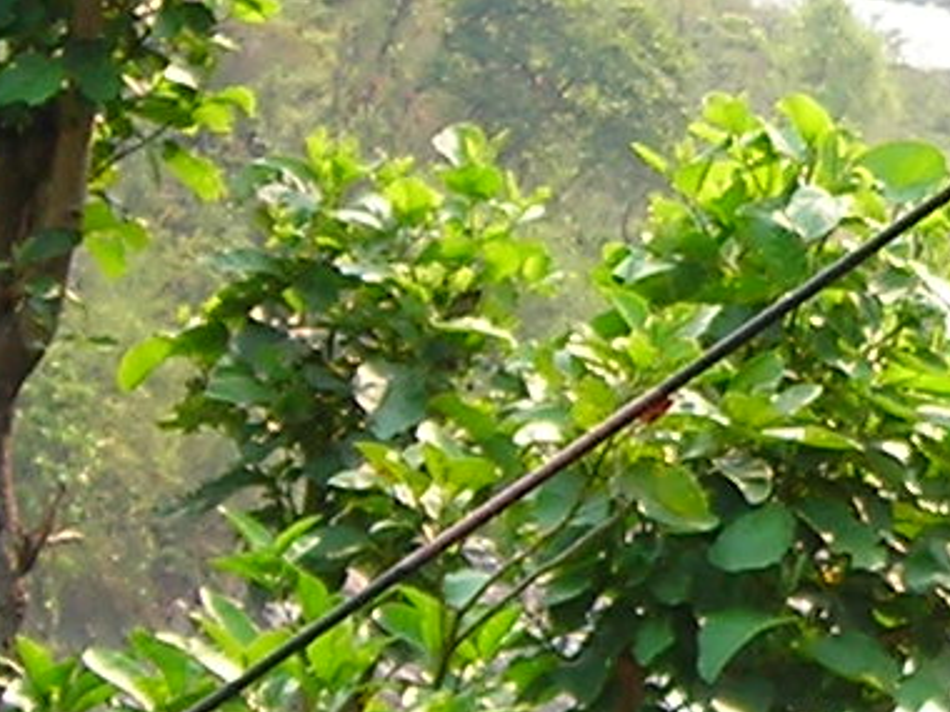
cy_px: 67
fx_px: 7108
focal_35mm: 259
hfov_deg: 7.5
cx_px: 1565
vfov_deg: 5.7
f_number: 3.2
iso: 50
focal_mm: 6.3
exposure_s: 1/116
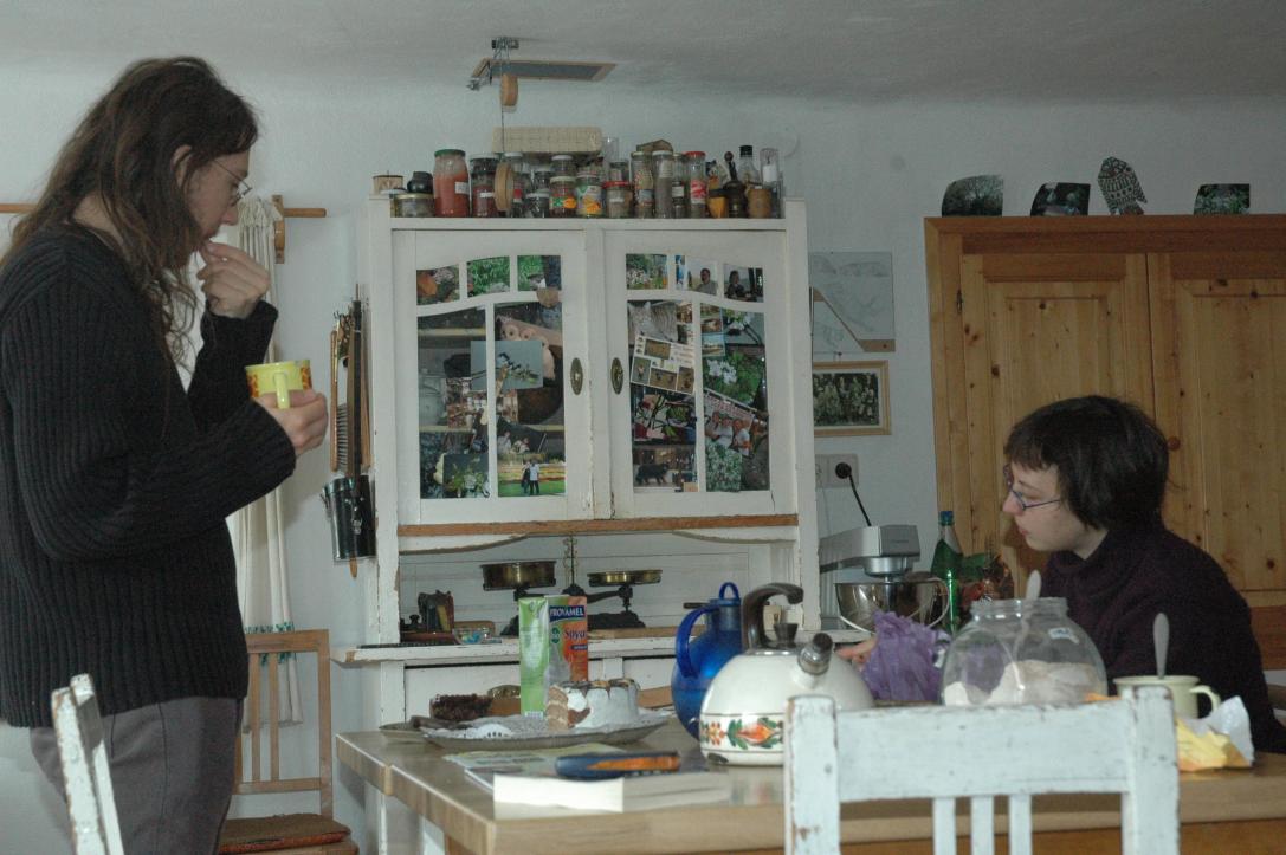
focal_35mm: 60
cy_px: 428
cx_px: 643
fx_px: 2142
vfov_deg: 22.6
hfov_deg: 33.4
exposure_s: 1/200
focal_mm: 40
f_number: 7.1
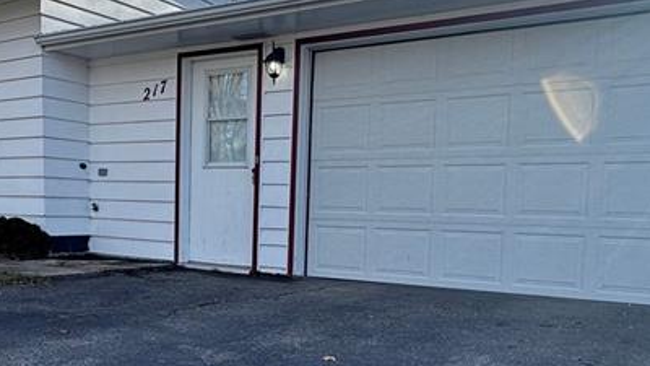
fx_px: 672
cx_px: 280
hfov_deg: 51.4
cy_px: 277
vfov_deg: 29.9
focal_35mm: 39
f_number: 2.2
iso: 40
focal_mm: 2.22
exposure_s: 1/485
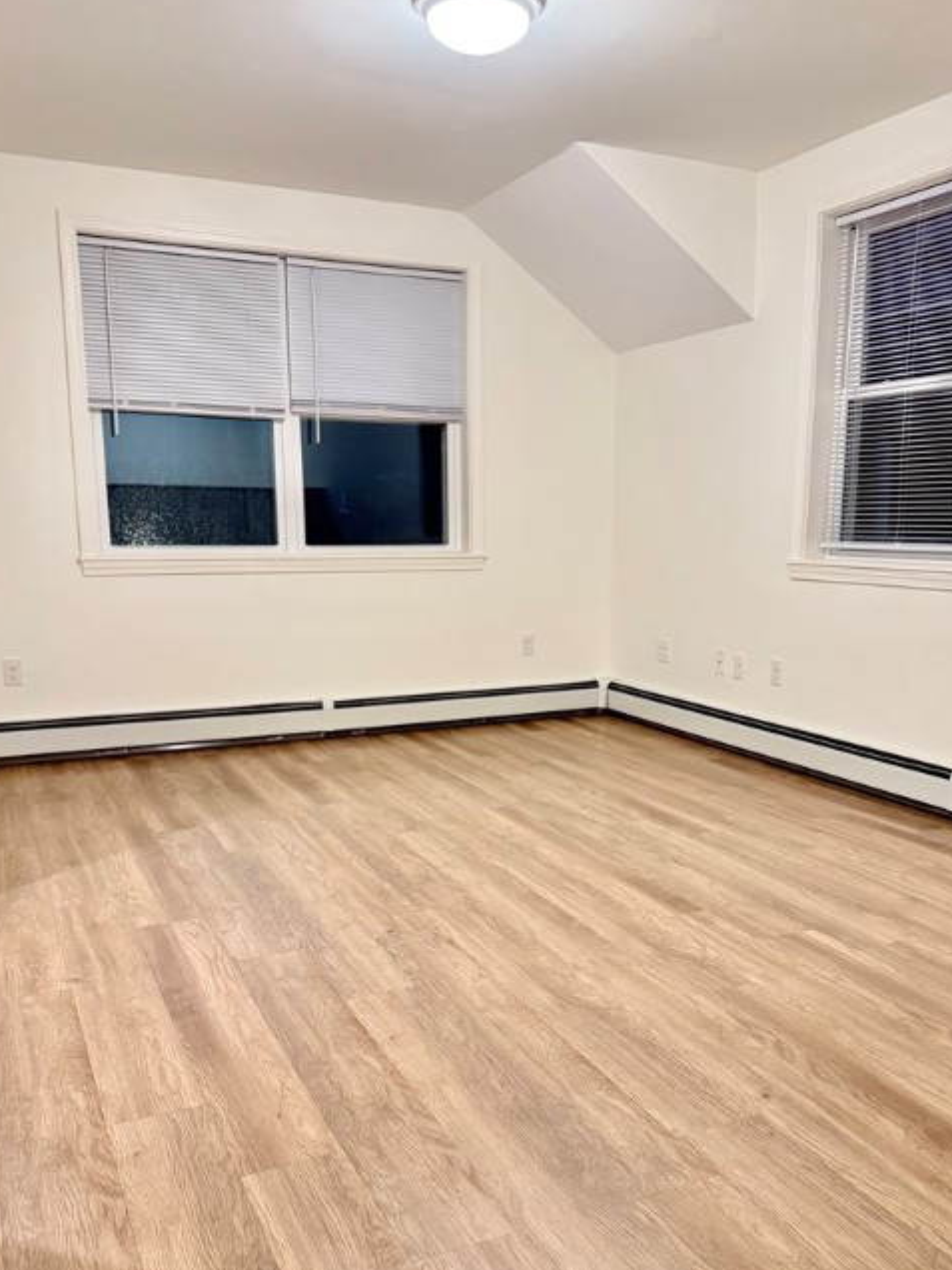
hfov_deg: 48.2
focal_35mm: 29
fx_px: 1063
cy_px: 725
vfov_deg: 61.4
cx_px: 515
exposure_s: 1/60
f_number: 1.78
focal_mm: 6.76
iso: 640
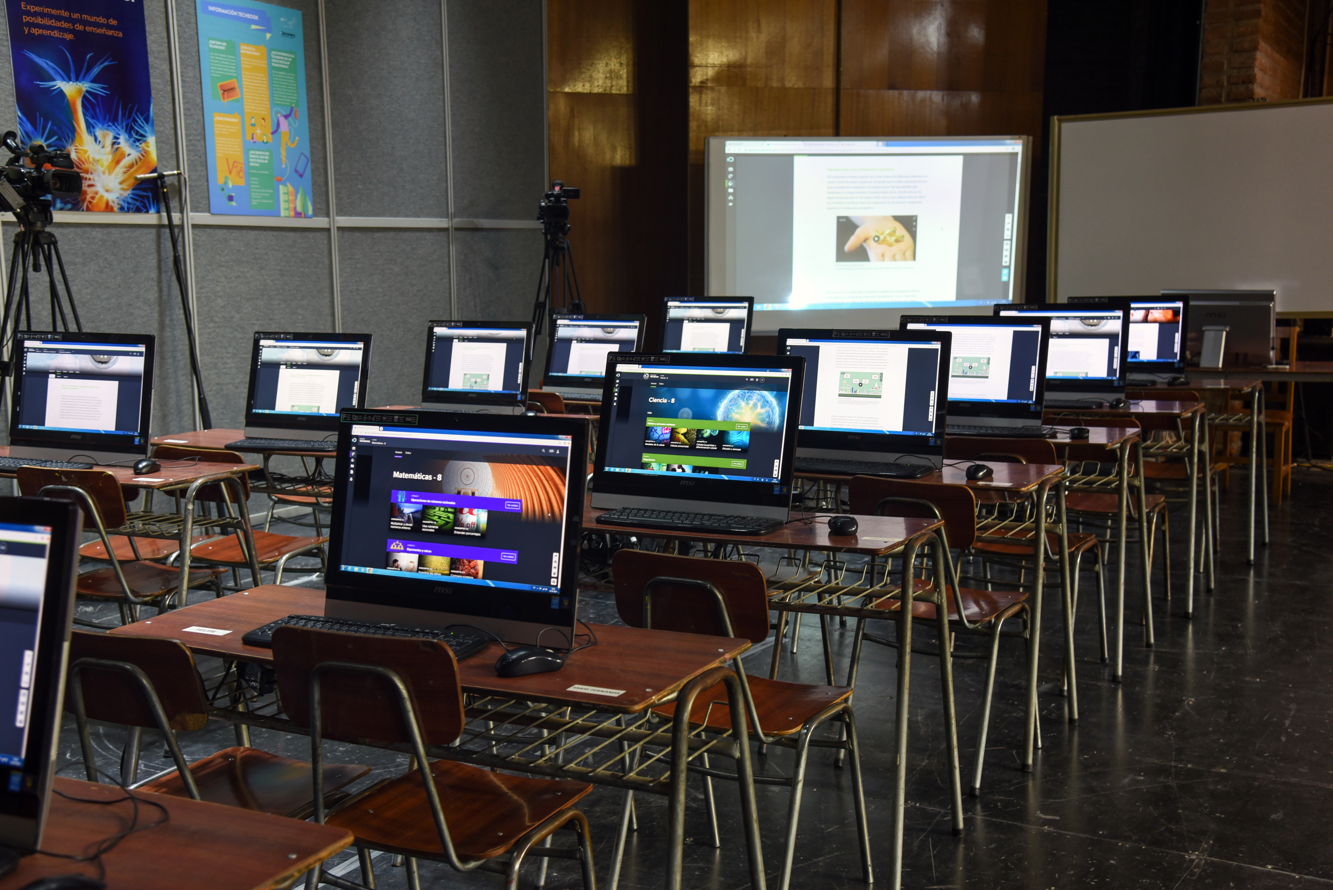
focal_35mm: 40
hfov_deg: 48.4
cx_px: 666
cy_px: 445
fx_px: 1482
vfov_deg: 33.4
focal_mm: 40
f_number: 5
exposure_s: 1/50
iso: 640
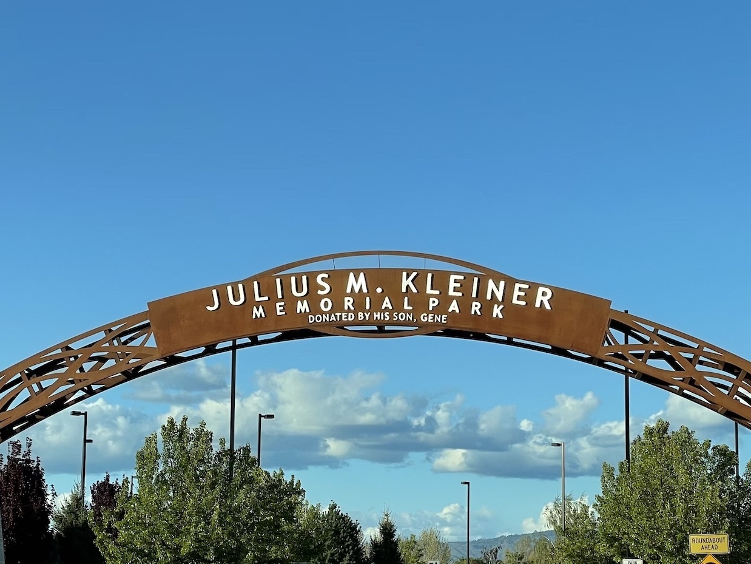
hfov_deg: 23.3
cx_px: 401
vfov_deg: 17.5
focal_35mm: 84
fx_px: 1823
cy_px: 379
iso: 25
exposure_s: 1/922
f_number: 2
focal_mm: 6
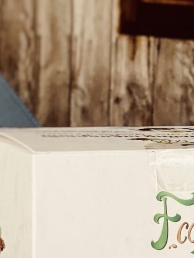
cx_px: 339
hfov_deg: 5.9
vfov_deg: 8.0
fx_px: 1838
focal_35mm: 246
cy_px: 177
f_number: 2
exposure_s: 1/122
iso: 40
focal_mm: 6
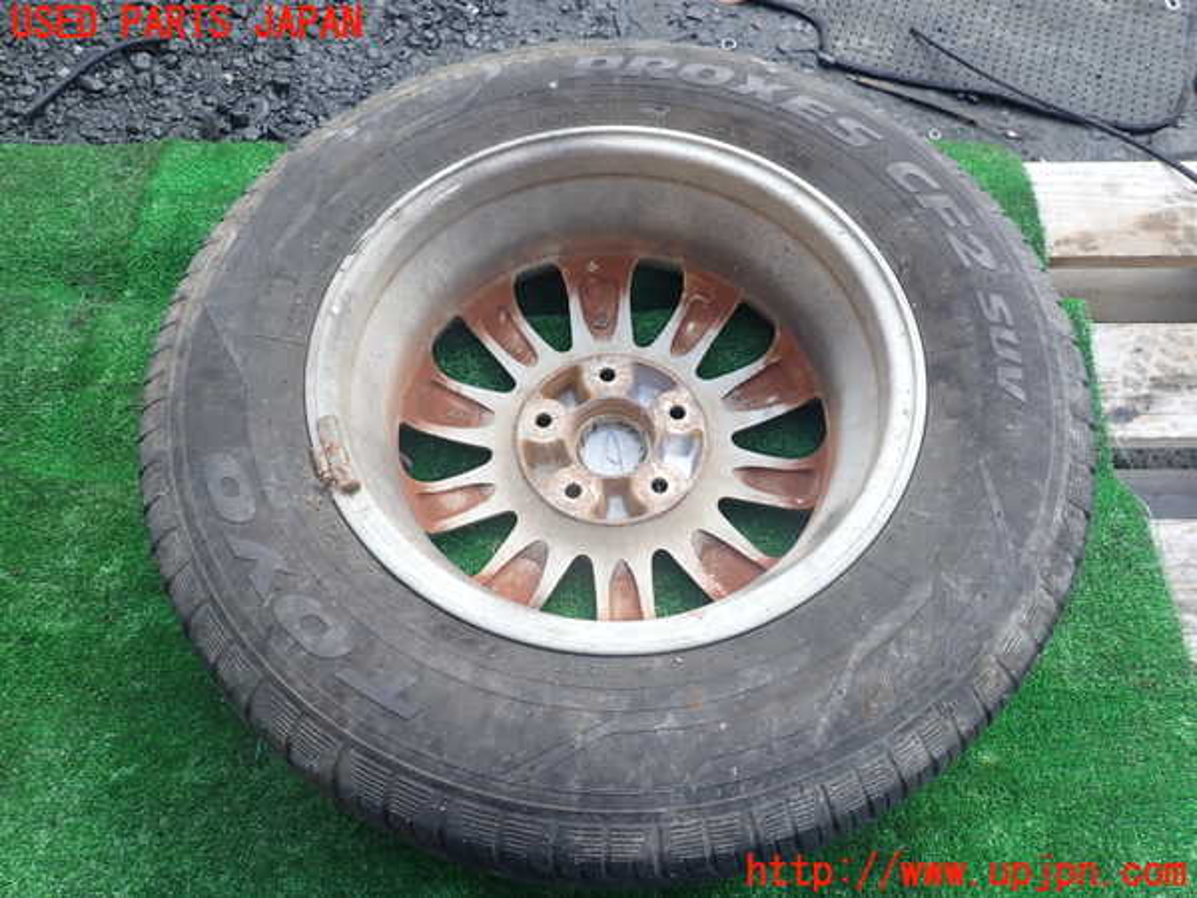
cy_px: 449
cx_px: 598
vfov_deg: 54.9
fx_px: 864
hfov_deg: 69.4
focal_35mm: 25
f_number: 2.8
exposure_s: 1/100
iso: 100
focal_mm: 4.5
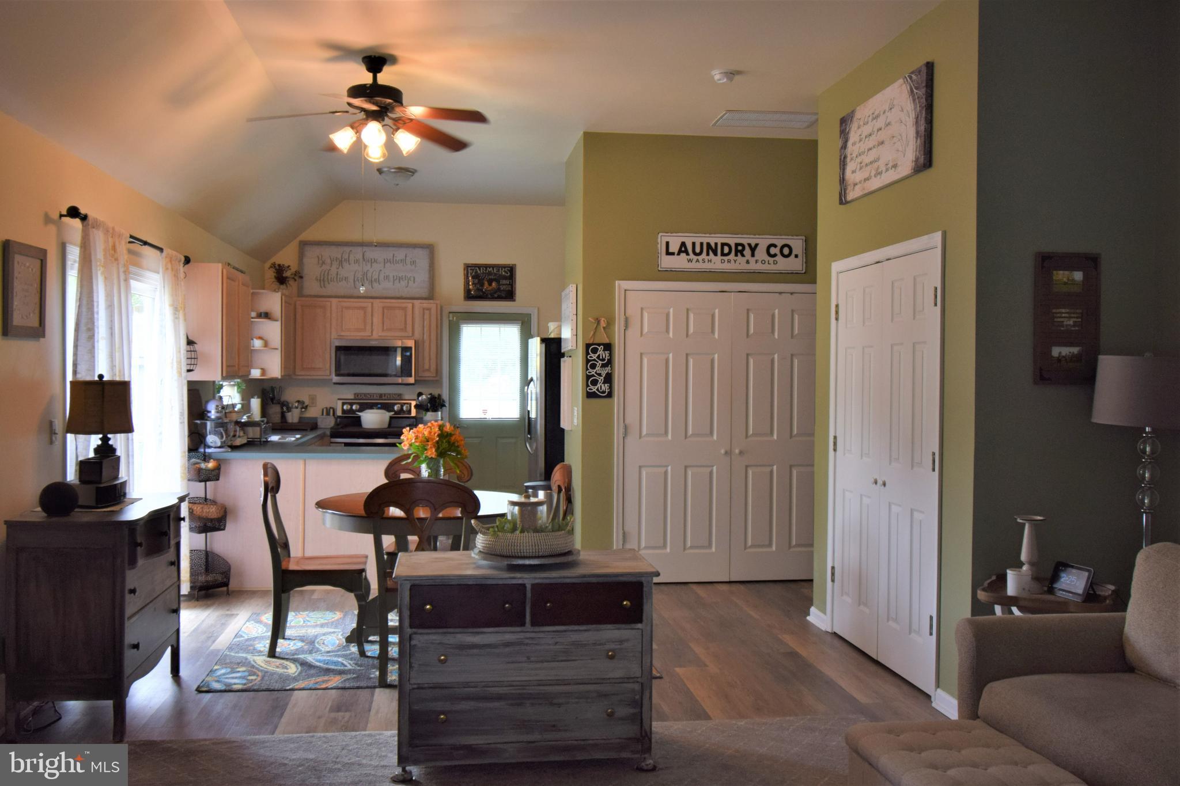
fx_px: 983
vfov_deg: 43.6
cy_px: 393
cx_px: 590
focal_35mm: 30
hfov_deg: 61.9
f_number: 5.6
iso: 400
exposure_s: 1/60
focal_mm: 20
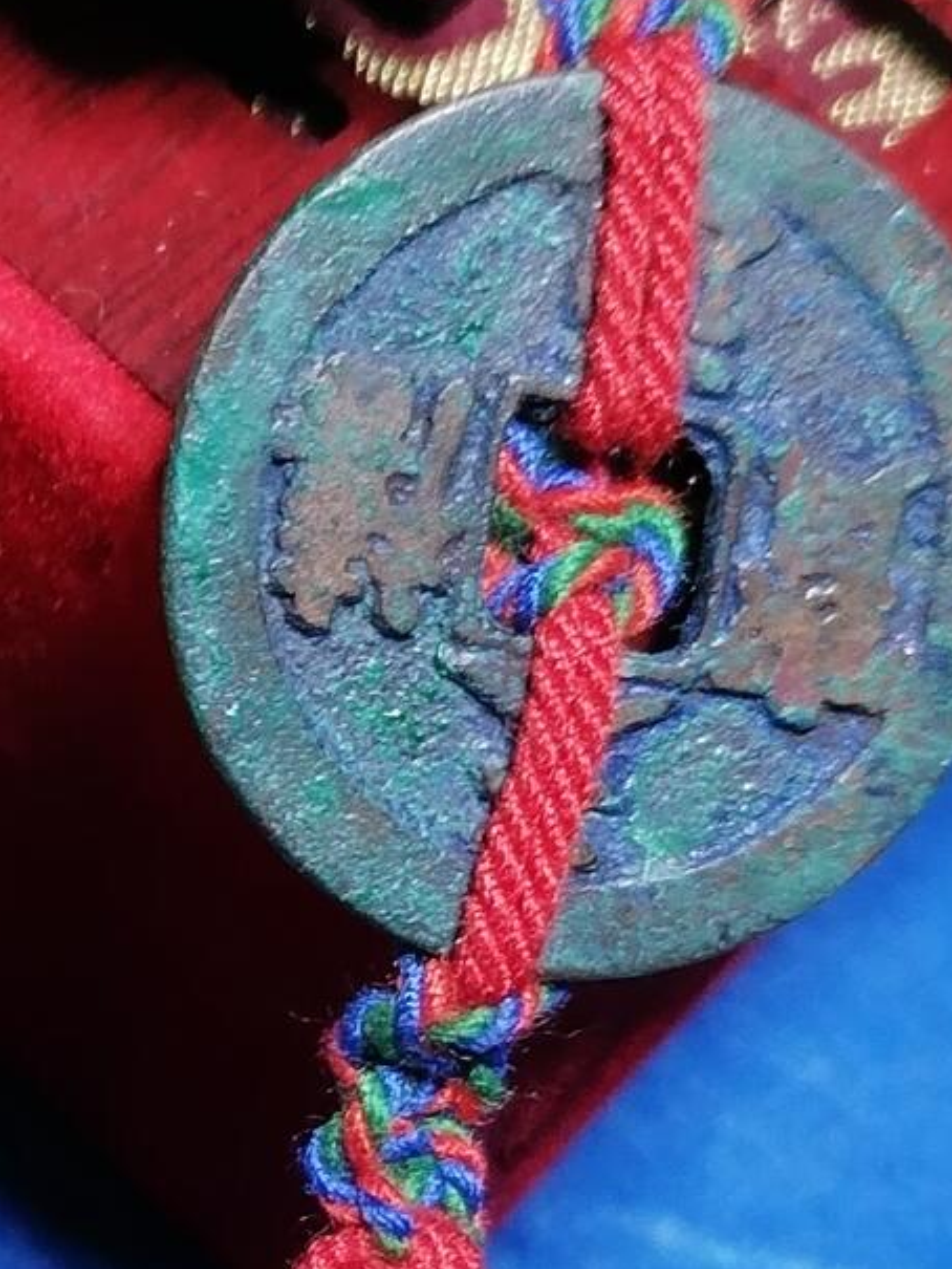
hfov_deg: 12.2
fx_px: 4362
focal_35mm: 119
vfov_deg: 16.4
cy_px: 1053
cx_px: -130
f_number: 1.8
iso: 250
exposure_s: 1/33.3
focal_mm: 5.4
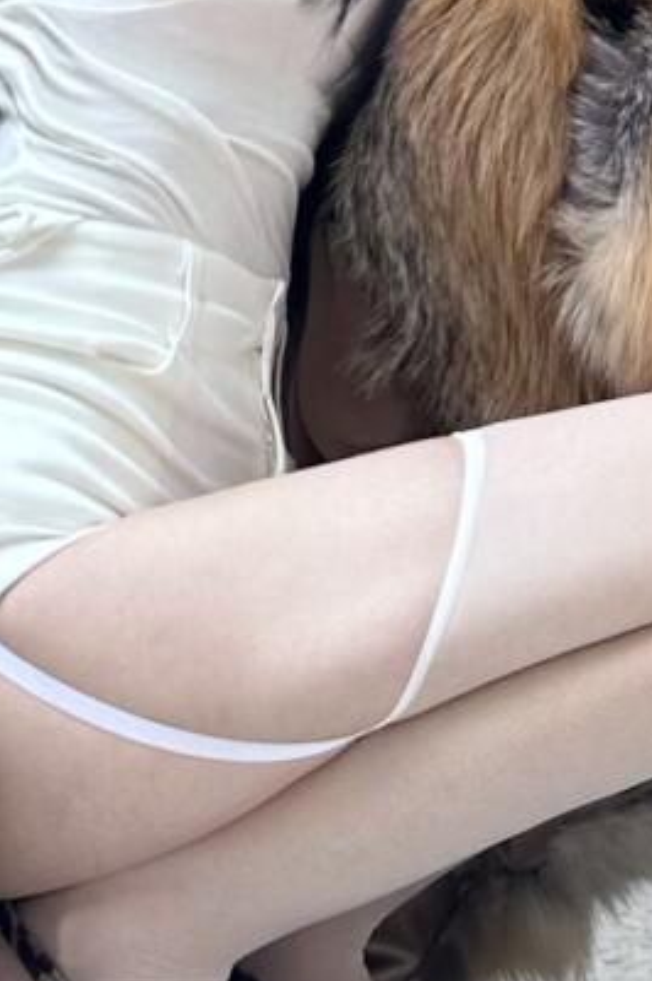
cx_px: 223
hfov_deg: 15.1
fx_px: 2449
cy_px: -168
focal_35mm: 90
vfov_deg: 21.2
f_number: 1.78
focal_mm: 6.86
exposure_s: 1/216
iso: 64
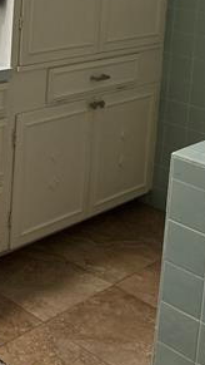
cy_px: -19
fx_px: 666
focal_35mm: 69
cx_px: -96
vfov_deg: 28.3
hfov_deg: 16.1
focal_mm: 6.86
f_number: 1.78
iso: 160
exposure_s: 1/60
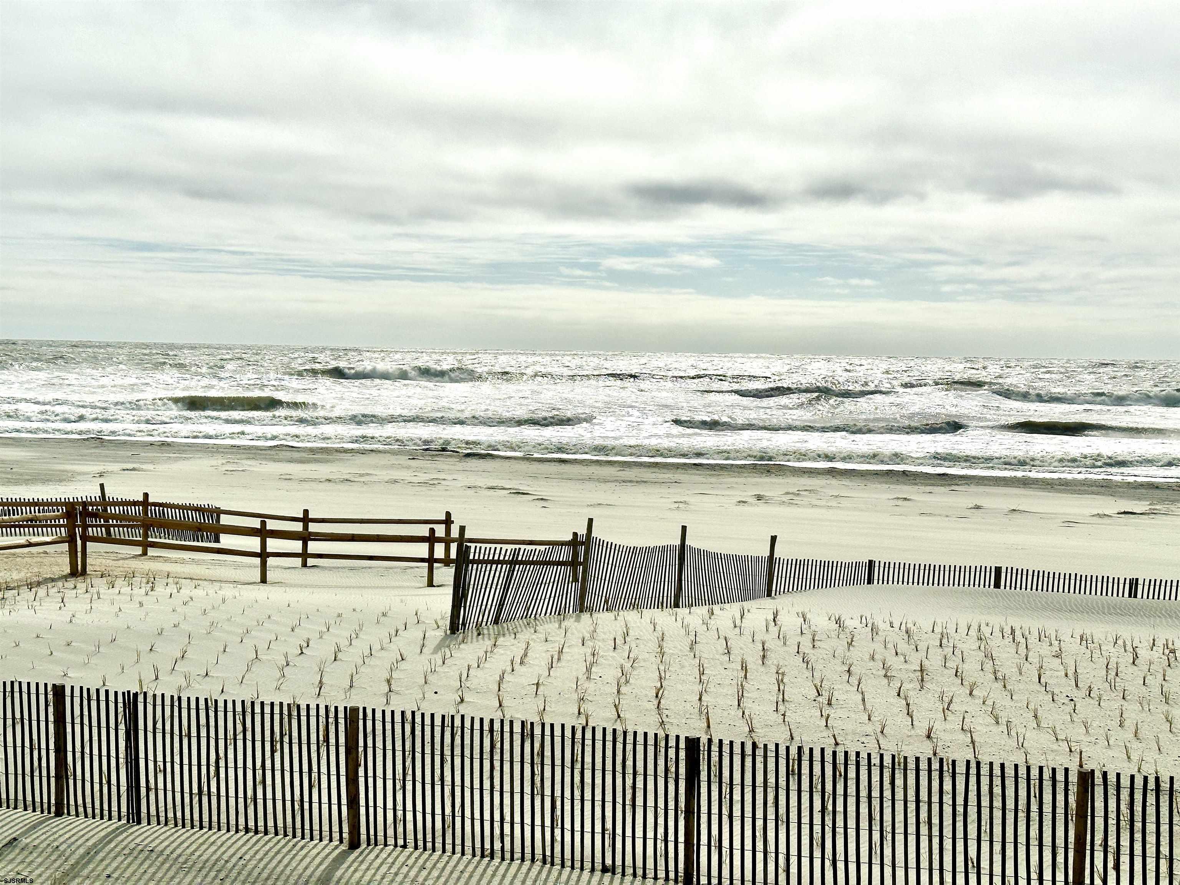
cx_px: 590
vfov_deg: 30.3
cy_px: 442
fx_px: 1636
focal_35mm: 48
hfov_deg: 39.7
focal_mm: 6.86
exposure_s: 1/29412
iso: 50
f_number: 1.78
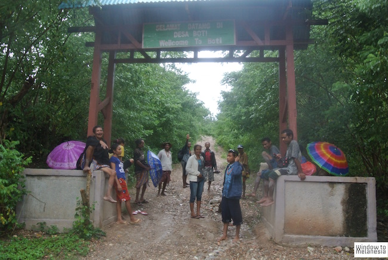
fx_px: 313
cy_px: 130
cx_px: 194
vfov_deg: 45.1
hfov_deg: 63.6
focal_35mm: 29
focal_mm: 11
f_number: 3.5
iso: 400
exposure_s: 1/40
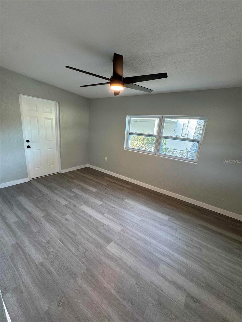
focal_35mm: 14
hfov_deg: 85.7
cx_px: 121
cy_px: 161
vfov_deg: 102.1
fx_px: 130
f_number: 2.2
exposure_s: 1/60
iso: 160
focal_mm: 2.22
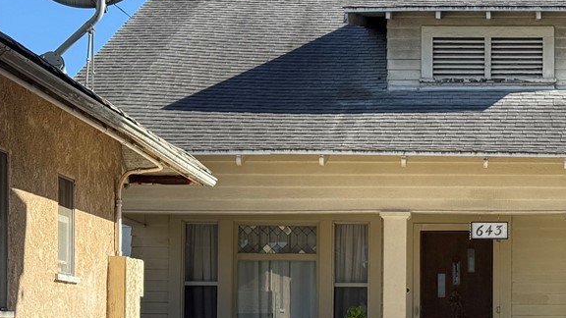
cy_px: 268
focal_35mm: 93
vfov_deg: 12.9
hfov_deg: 22.5
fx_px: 1396
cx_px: 489
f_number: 1.78
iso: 80
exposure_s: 1/2976
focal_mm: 6.76
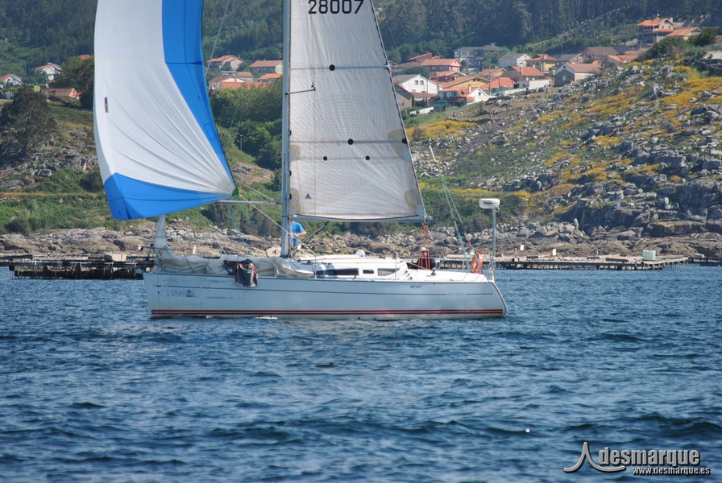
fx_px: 5723
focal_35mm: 285
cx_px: 361
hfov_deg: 7.2
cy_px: 242
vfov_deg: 4.8
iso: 200
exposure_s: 1/800
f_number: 5.6
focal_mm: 190
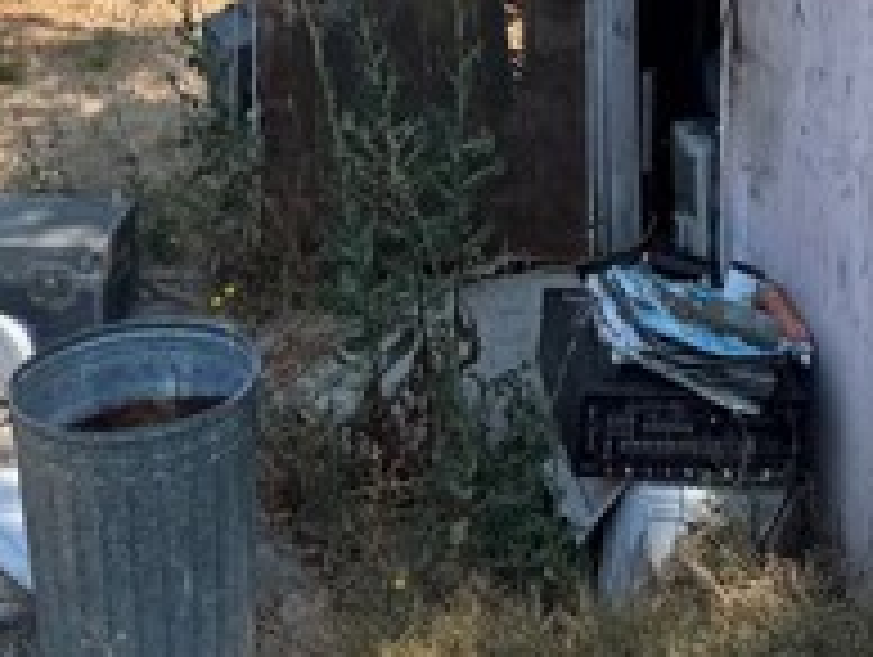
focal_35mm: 79
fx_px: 1995
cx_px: 387
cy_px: -292
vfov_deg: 17.1
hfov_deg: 24.7
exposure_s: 1/2604
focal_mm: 6.76
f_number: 1.78
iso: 80
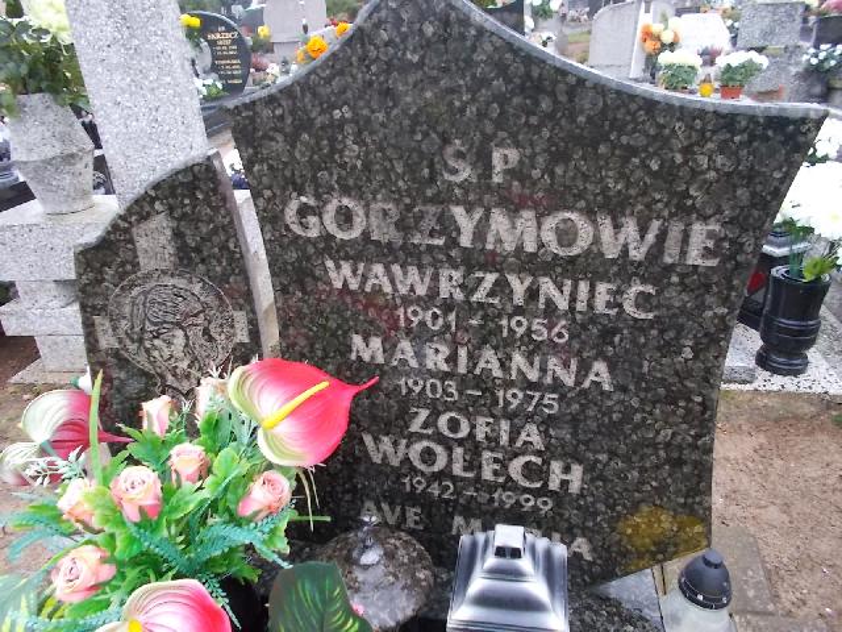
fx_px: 632
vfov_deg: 53.1
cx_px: 421
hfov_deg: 67.3
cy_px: 316
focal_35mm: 26
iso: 200
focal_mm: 4.6
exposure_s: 1/25
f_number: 3.2
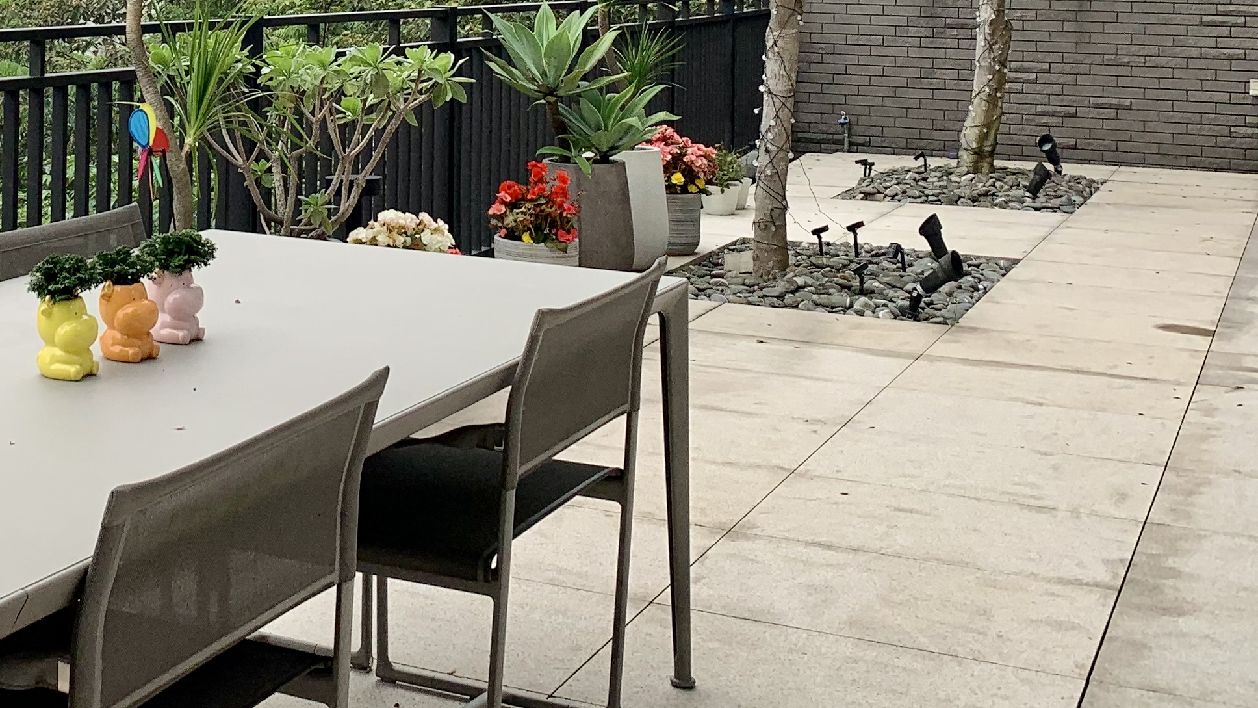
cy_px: -70
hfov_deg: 33.5
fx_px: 1968
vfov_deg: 19.5
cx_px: 119
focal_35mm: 59
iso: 25
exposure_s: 1/1812
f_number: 1.8
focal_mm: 4.25
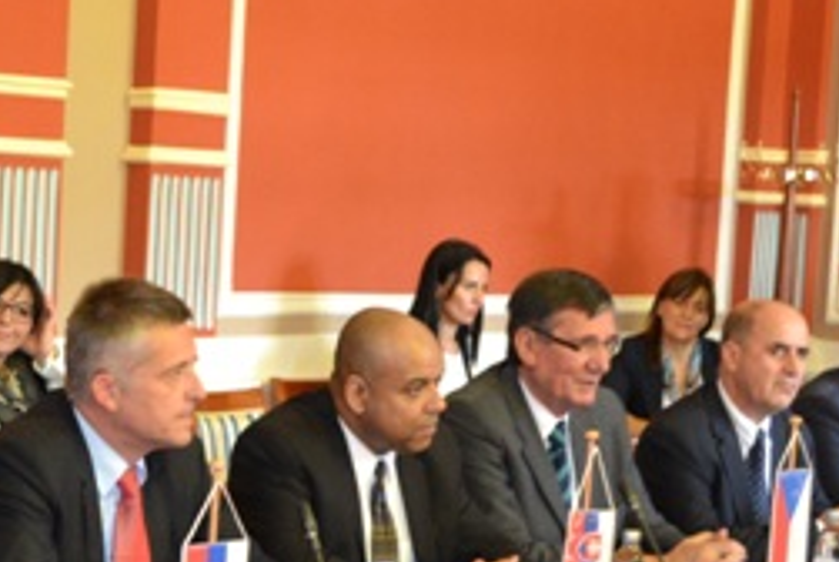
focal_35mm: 107
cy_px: 457
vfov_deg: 12.8
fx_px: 2497
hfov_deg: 19.0
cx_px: 237
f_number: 4.5
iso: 2000
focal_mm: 28
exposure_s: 1/60
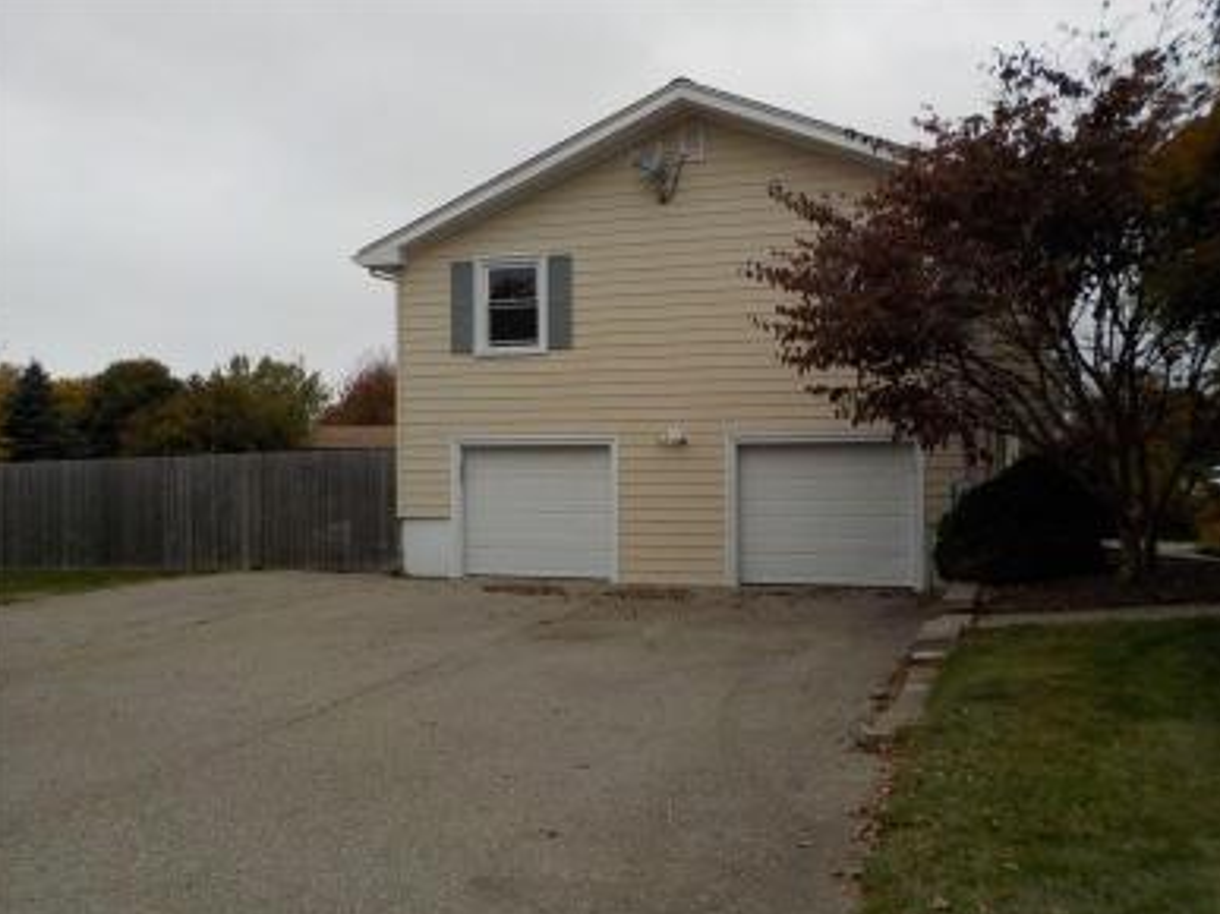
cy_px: 463
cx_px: 615
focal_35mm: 31
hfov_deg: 58.4
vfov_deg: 45.4
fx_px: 1092
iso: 125
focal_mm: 4.1
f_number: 3.3
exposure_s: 1/640
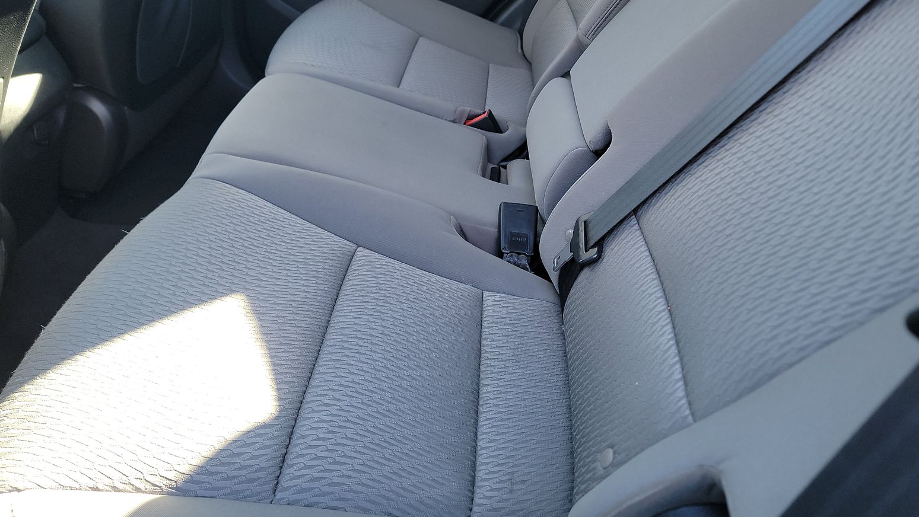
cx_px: 450
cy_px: 212
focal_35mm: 27
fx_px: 658
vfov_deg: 42.8
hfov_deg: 69.8
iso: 359
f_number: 1.8
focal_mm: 6.7
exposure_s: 1/59
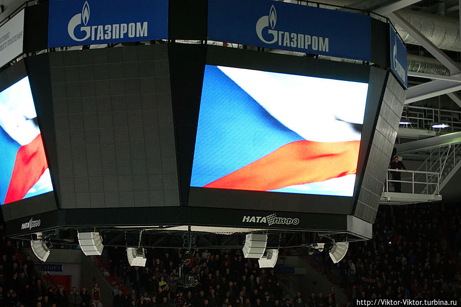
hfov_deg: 24.6
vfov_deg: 16.5
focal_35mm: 82
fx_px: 1056
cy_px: 154
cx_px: 230
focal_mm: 55
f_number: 4
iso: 400
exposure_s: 1/30
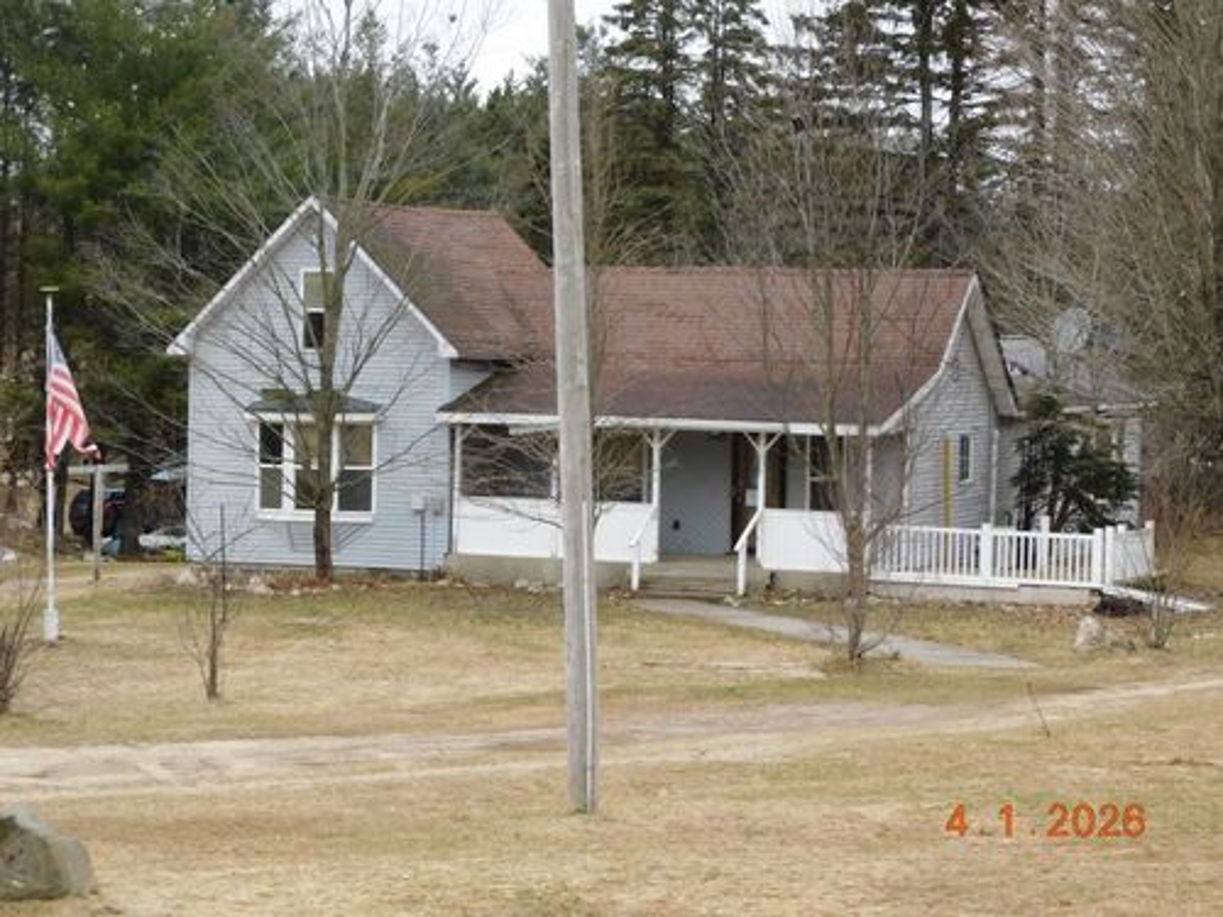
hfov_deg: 19.8
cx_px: 612
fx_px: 3498
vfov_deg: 14.9
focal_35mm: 99
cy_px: 458
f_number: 4.6
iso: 125
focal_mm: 17.6
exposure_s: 1/200
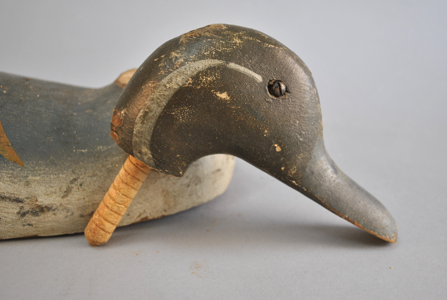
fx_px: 672
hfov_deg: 36.8
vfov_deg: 25.2
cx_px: 224
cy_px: 150
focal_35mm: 54
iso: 250
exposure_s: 1/30
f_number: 5
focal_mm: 36
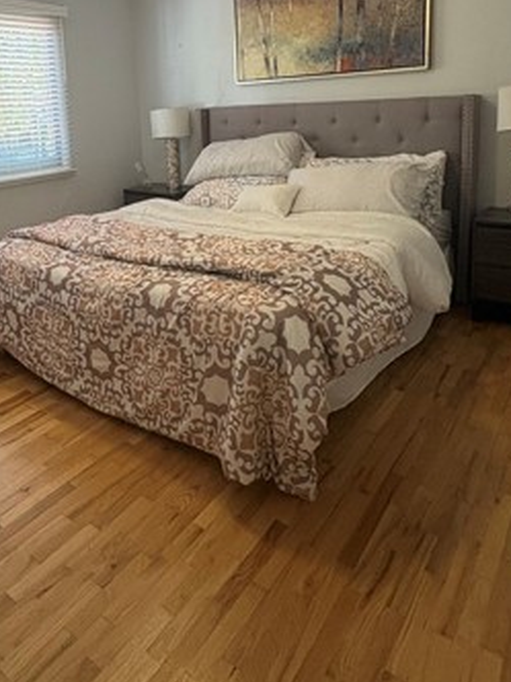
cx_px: 179
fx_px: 531
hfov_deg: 50.6
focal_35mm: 27
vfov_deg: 62.4
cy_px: 189
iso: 200
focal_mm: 2.22
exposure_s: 1/60
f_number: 2.2
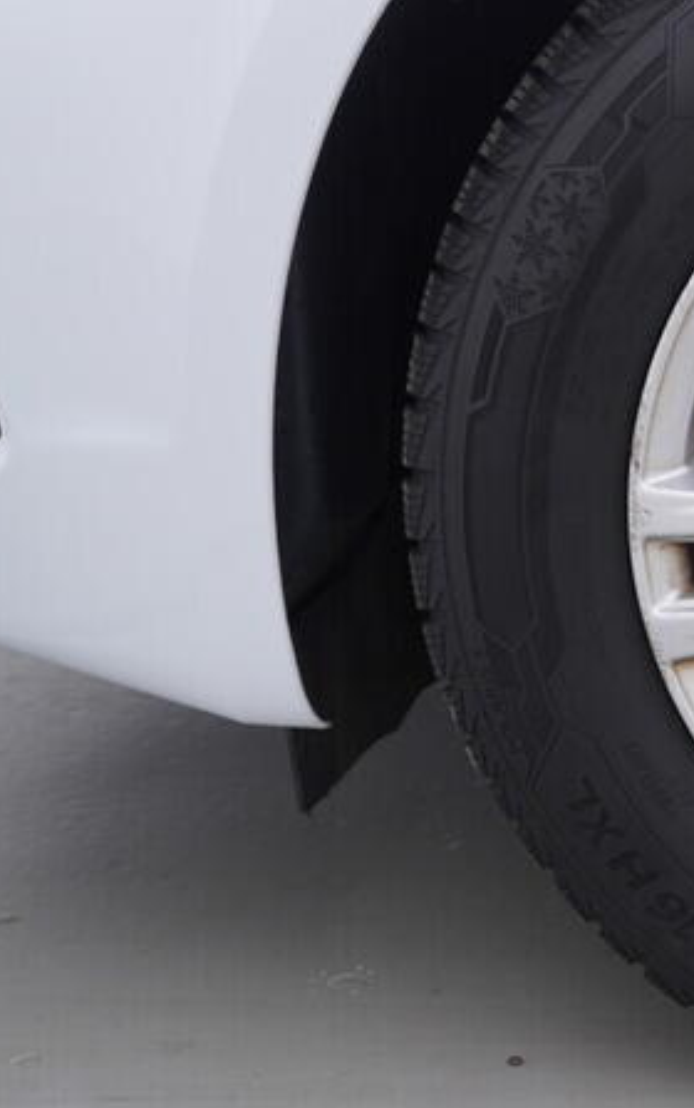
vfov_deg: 24.5
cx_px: 1120
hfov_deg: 14.3
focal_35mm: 84
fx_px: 2538
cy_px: 388
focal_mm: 24
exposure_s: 1/80
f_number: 4
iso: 125
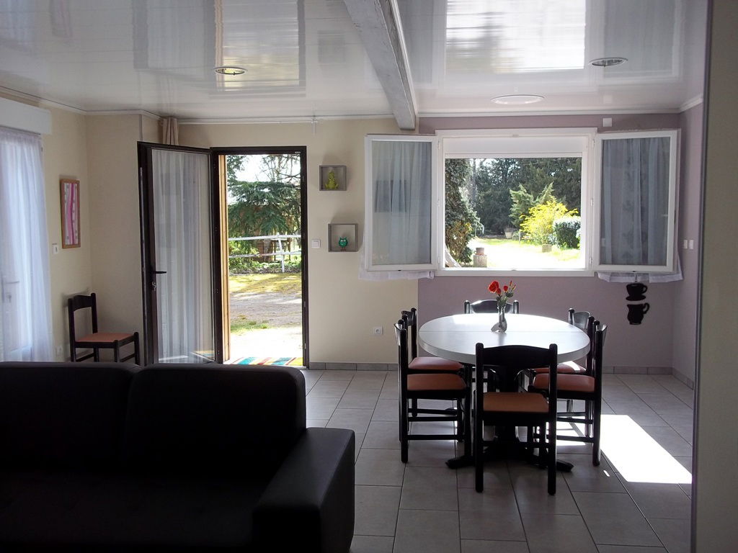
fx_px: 682
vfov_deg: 44.2
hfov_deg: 56.8
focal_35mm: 32
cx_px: 369
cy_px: 276
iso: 80
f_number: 2.9
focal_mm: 5.7
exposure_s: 1/160
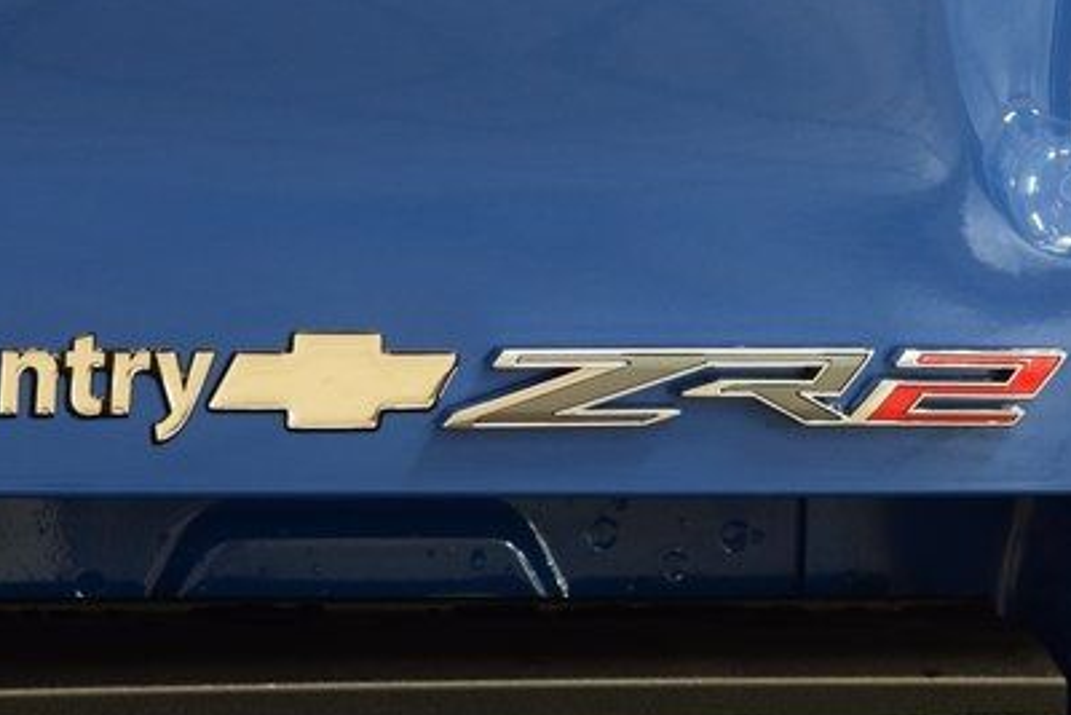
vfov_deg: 8.2
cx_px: 444
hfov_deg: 12.2
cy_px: 411
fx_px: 5000
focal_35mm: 168
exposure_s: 1/30
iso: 1600
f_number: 5.6
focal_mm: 70
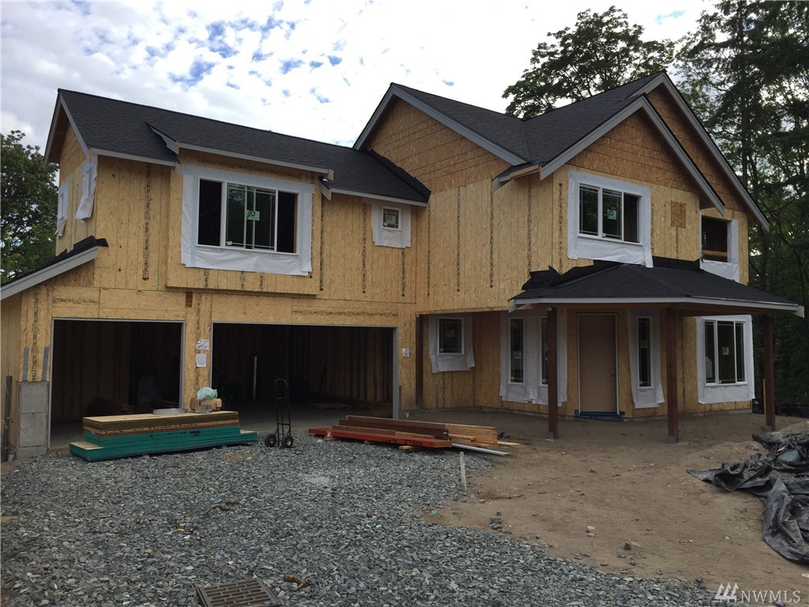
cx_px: 404
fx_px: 678
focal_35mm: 29
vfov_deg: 48.2
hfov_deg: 61.7
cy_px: 304
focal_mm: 4.15
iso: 32
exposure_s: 1/1099
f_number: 2.2
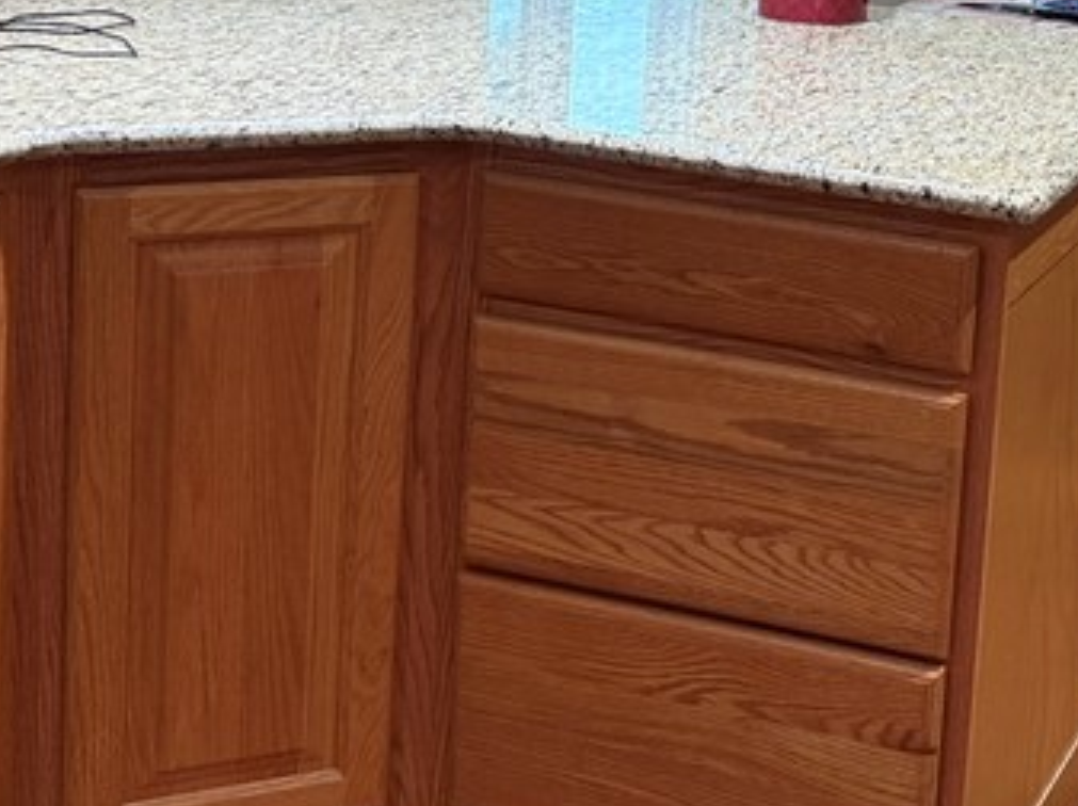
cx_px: 1075
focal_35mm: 73
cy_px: -35
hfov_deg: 25.4
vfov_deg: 19.4
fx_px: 2271
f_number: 1.78
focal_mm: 6.76
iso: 250
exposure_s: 1/60
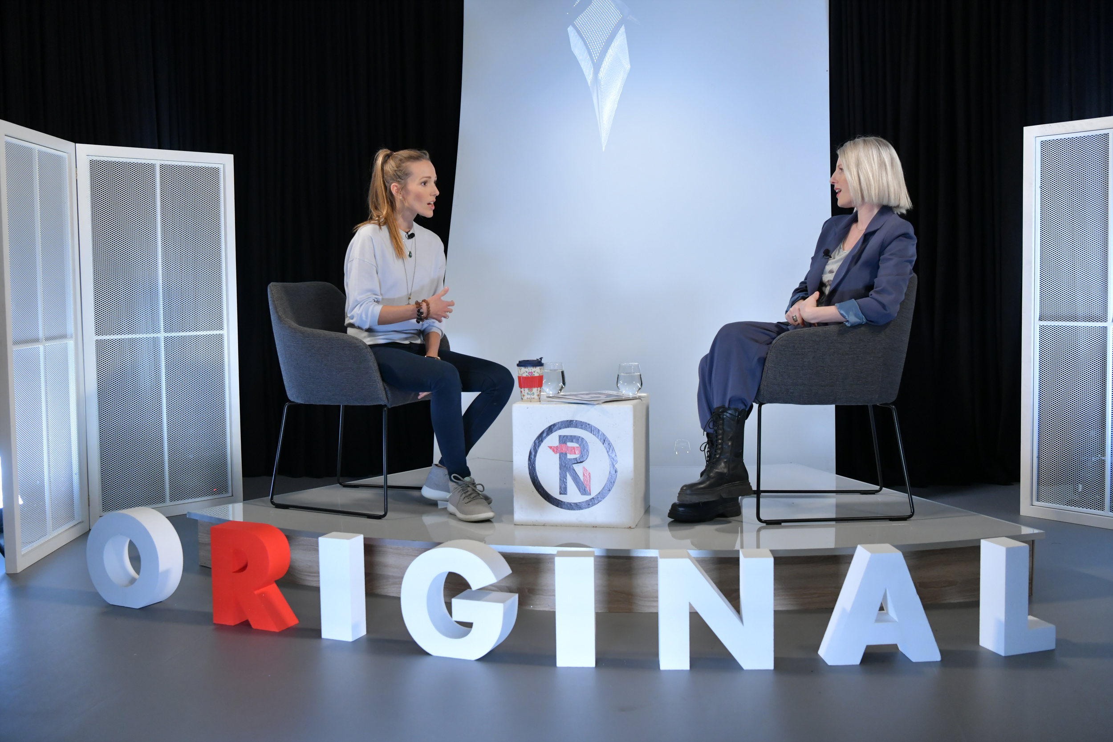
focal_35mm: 38
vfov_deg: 35.0
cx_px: 556
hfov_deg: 50.7
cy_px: 371
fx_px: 1175
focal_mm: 38
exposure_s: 1/160
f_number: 5
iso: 1600
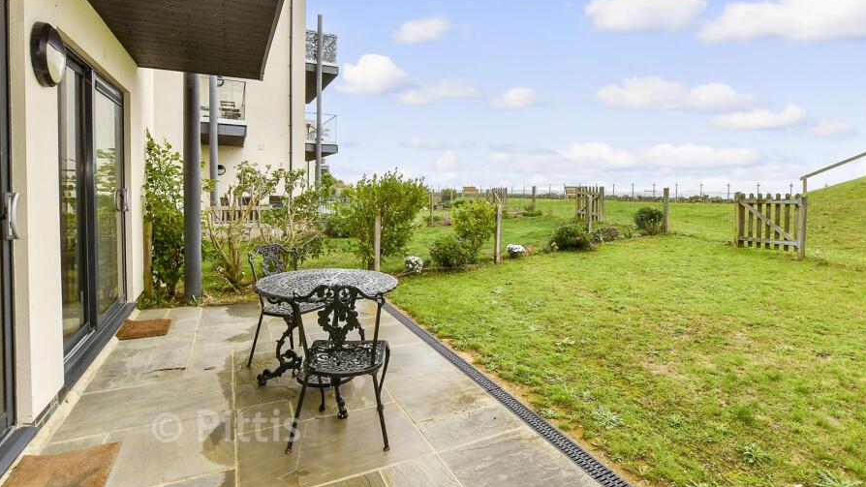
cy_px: 200
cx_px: 474
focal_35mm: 18
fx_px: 413
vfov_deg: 60.6
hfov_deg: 92.4
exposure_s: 1/60
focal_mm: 10
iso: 160
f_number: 8
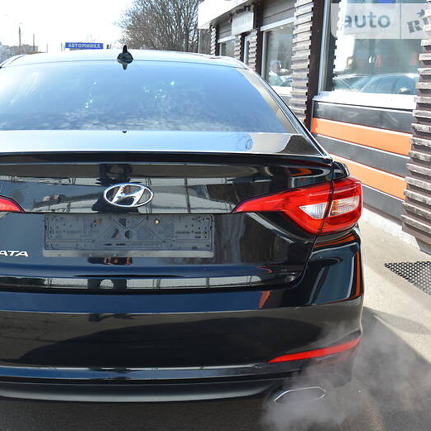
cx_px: 132
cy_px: 214
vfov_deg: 36.1
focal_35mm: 47
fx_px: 662
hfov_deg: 35.6
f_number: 8
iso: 100
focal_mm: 24
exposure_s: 1/100
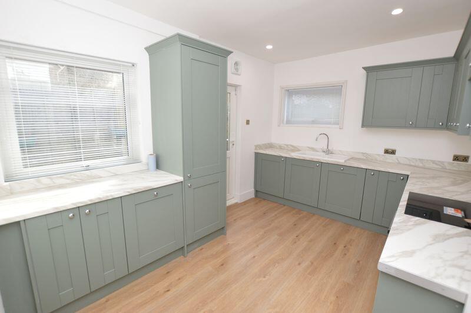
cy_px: 156
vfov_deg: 77.2
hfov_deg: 100.4
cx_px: 236
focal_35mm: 15
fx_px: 196
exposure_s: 1/100
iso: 400
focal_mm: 10
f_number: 5
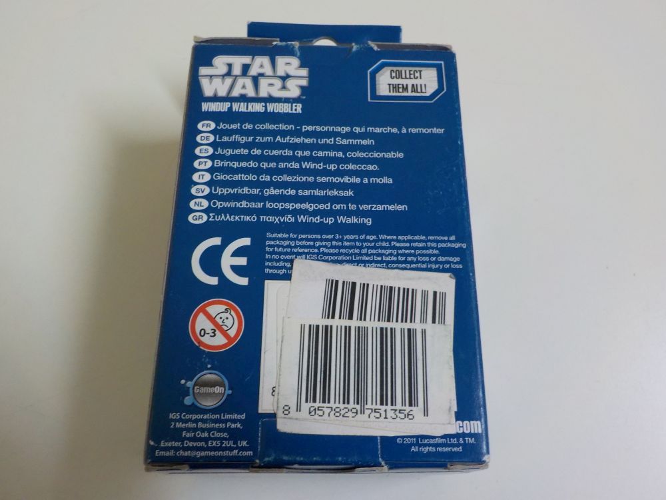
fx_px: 577
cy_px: 250
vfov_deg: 46.8
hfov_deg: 60.0
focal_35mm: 30
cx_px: 333
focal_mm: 4.1
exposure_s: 1/30
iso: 220
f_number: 3.3
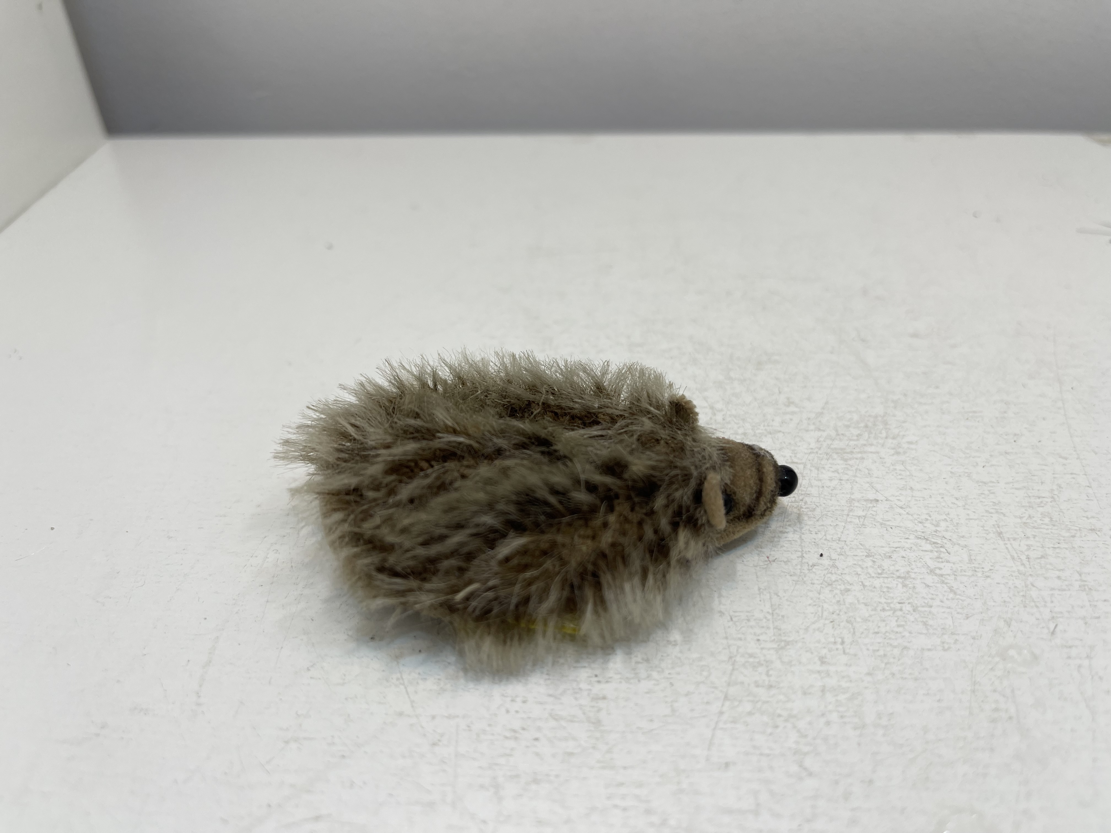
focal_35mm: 25
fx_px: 802
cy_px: 416
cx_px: 556
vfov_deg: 54.9
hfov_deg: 69.4
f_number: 1.6
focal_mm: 5.1
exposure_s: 1/304
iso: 32
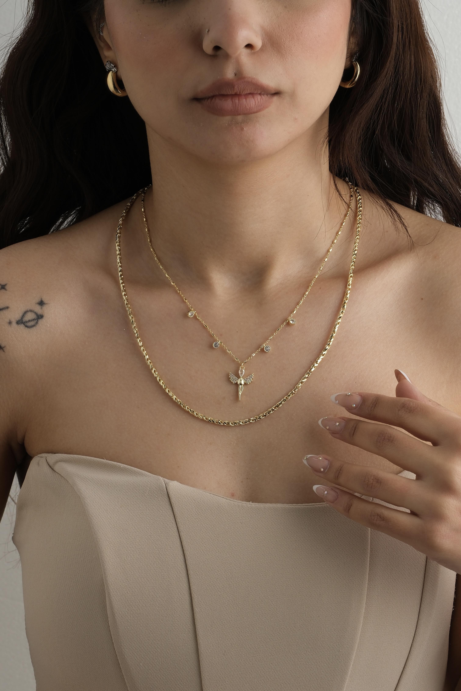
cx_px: 230
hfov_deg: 11.4
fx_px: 2305
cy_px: 346
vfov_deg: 17.1
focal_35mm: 120
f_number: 10
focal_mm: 80
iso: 160
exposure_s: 1/200
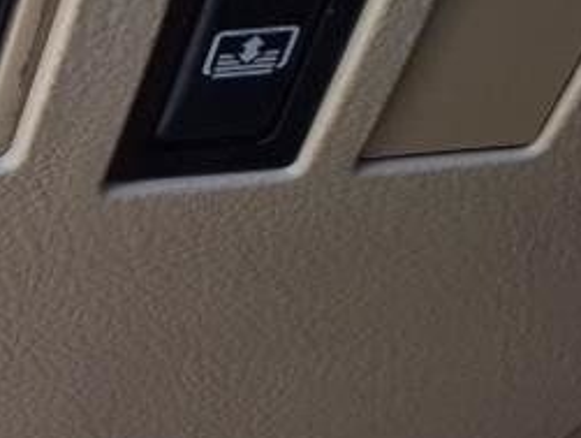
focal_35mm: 110
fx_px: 1849
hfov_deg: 15.9
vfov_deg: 13.5
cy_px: 139
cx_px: -373
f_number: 1.9
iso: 40
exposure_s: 1/1429
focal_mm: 3.58
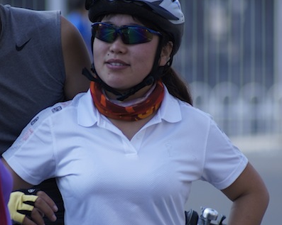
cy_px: 143
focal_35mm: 638
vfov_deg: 2.4
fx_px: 5321
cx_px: 141
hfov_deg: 3.0
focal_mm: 300
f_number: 5.6
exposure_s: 1/500
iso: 160
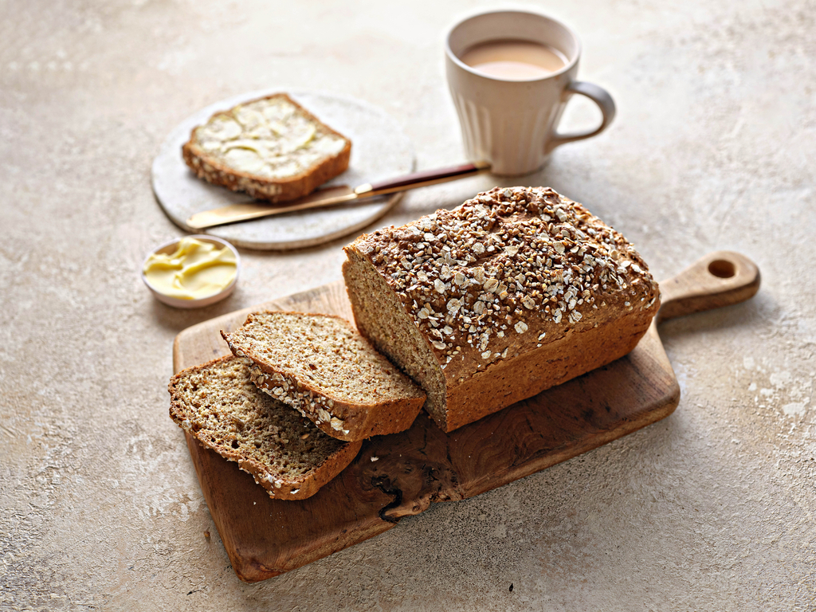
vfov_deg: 29.1
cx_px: 408
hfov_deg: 38.2
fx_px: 1179
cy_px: 306
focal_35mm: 50
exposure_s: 1/60
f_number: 5.6
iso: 500
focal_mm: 63
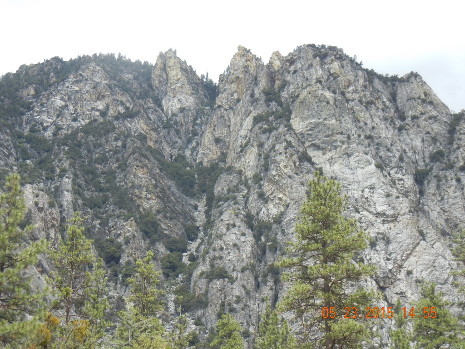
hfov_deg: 32.7
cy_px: 174
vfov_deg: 24.8
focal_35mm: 59
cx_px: 232
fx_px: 793
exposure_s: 1/620
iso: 160
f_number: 4
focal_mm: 10.6
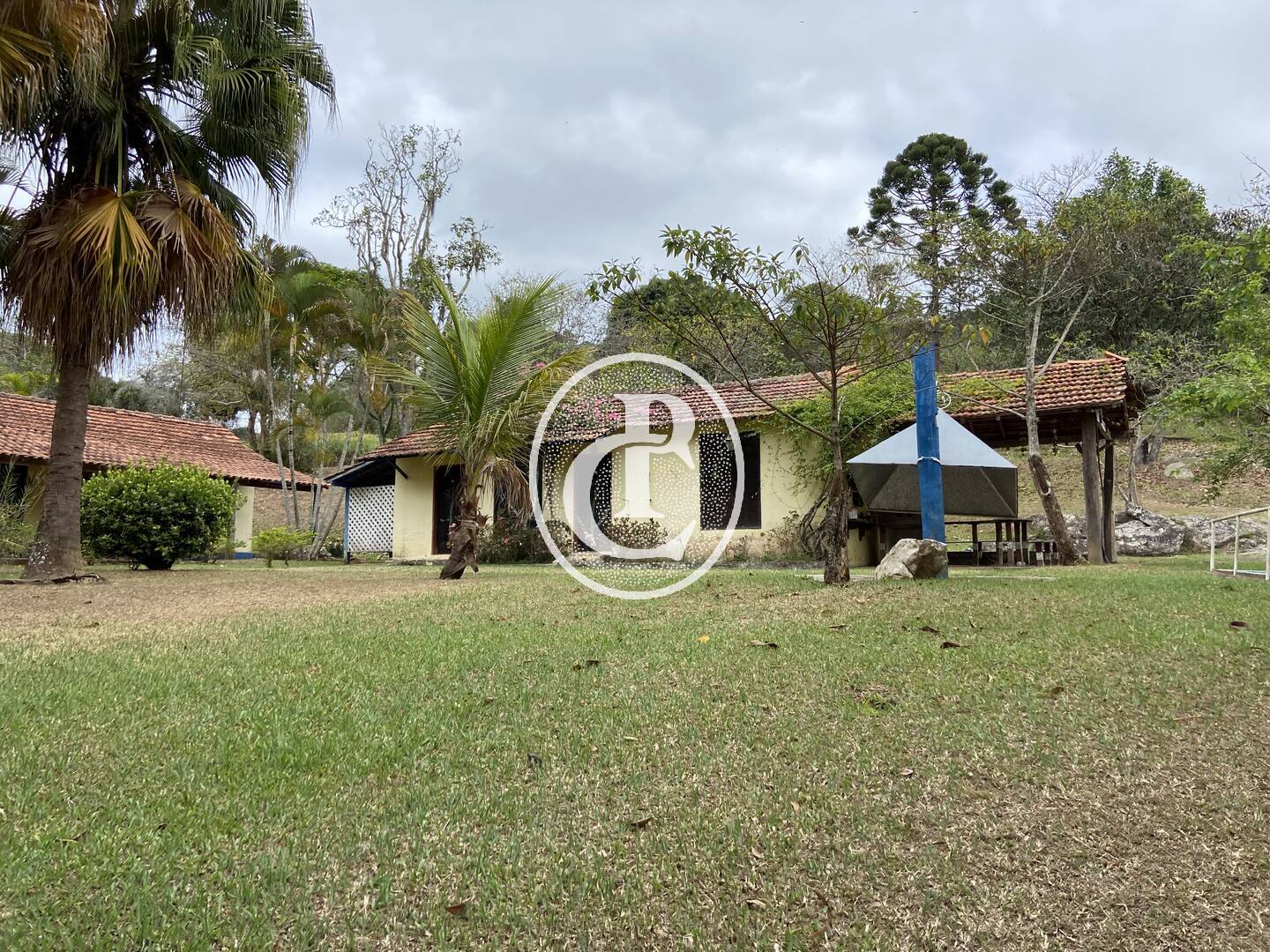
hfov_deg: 67.3
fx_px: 954
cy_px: 476
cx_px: 635
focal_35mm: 26
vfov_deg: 53.1
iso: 32
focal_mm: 4.25
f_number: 1.8
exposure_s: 1/1996
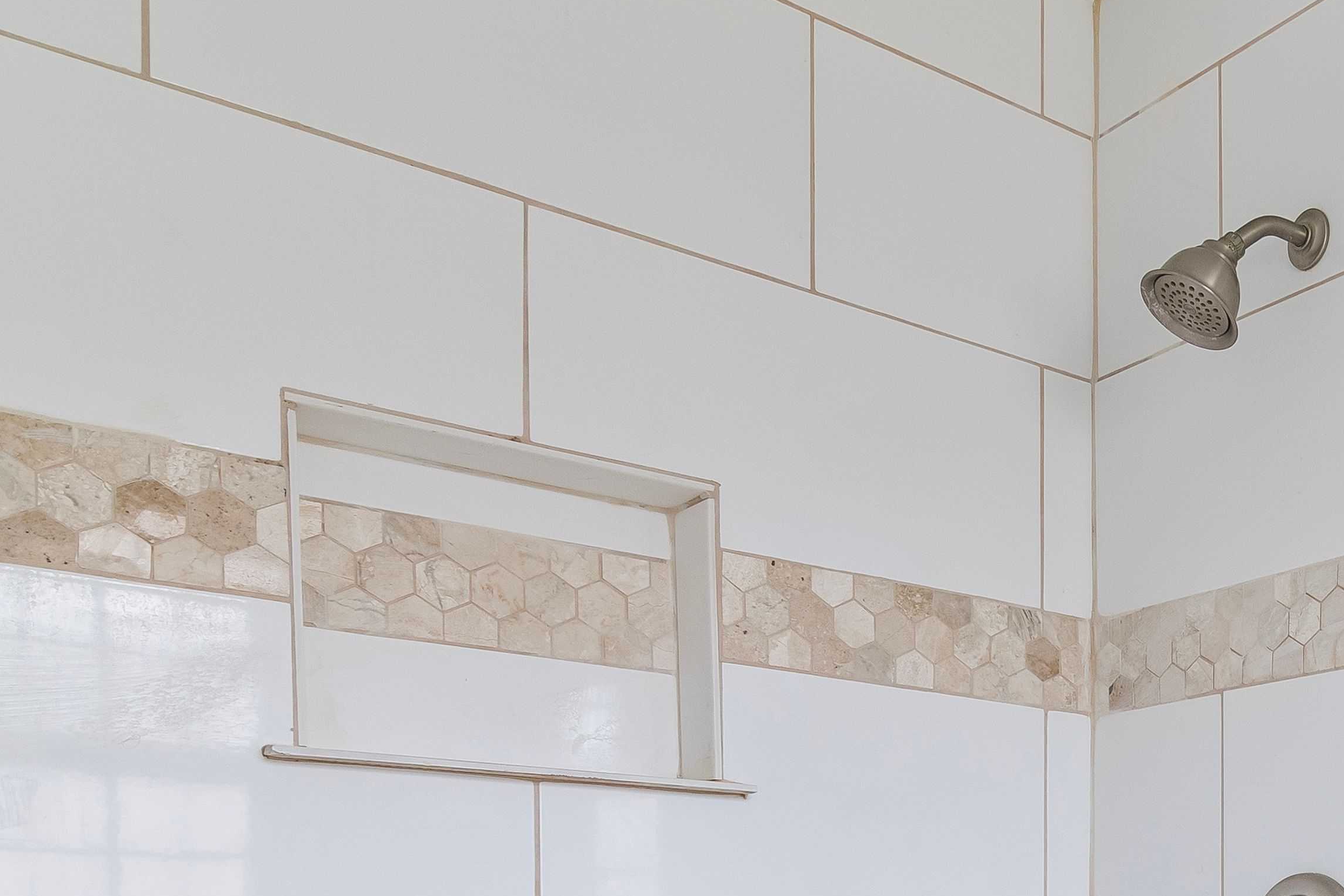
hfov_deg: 42.5
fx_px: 1456
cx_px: 1355
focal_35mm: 39
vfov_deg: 30.9
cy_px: 957
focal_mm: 11
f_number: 8
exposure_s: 1/1.25
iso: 320
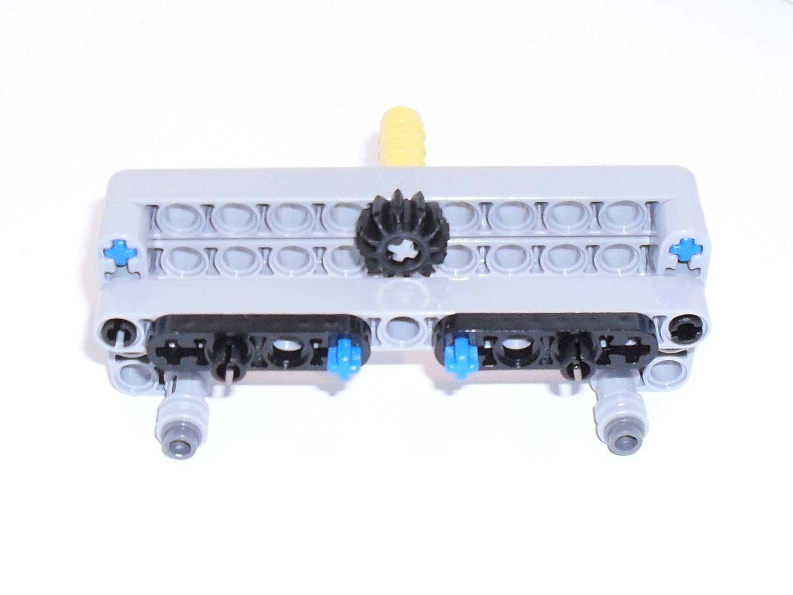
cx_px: 396
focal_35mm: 35
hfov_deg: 52.6
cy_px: 298
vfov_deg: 40.7
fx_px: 802
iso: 200
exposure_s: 1/45
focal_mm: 6.3
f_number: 3.2
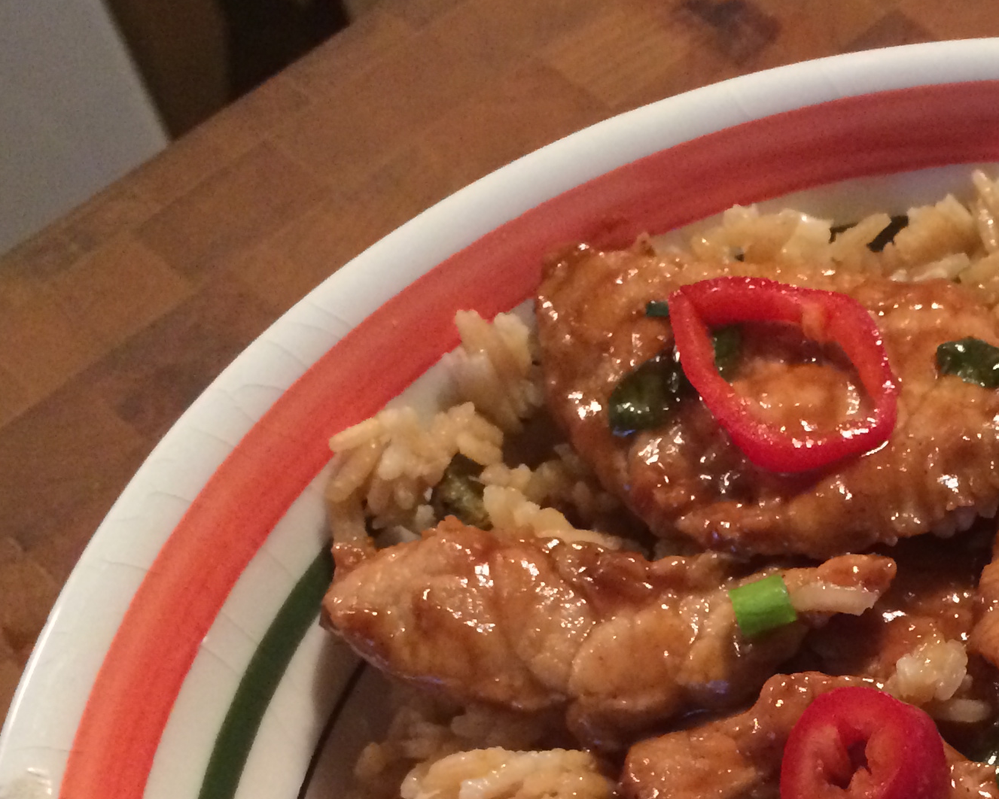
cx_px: 994
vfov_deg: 20.3
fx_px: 2129
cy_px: 876
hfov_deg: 25.2
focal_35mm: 72
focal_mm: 4.12
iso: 250
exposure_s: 1/30
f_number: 2.2
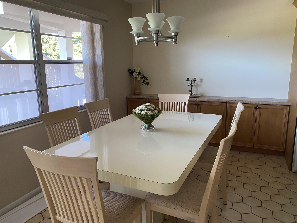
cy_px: 111
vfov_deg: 51.4
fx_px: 232
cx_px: 150
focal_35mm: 27
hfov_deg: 65.3
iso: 125
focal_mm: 4.25
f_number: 1.8
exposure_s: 1/64
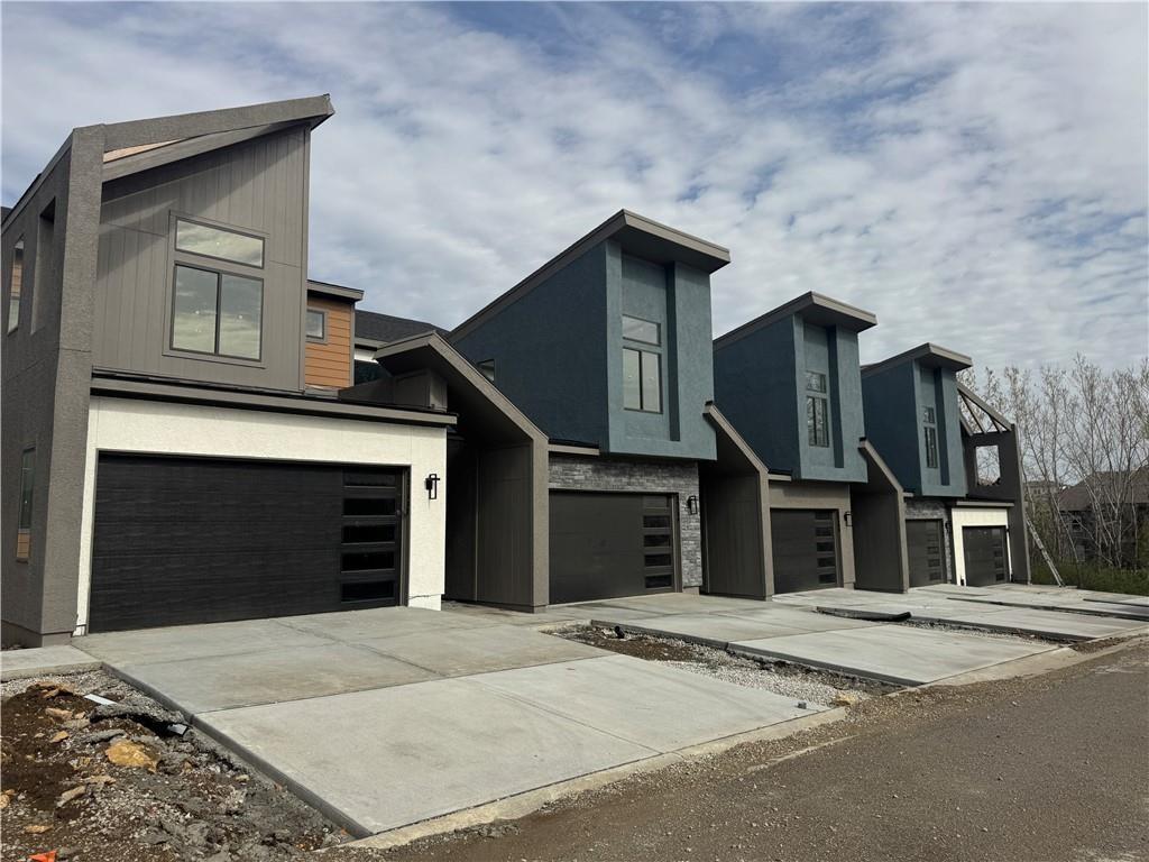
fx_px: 797
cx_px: 574
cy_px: 431
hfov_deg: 71.6
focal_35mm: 24
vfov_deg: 56.8
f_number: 1.78
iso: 80
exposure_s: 1/7092
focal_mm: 6.76
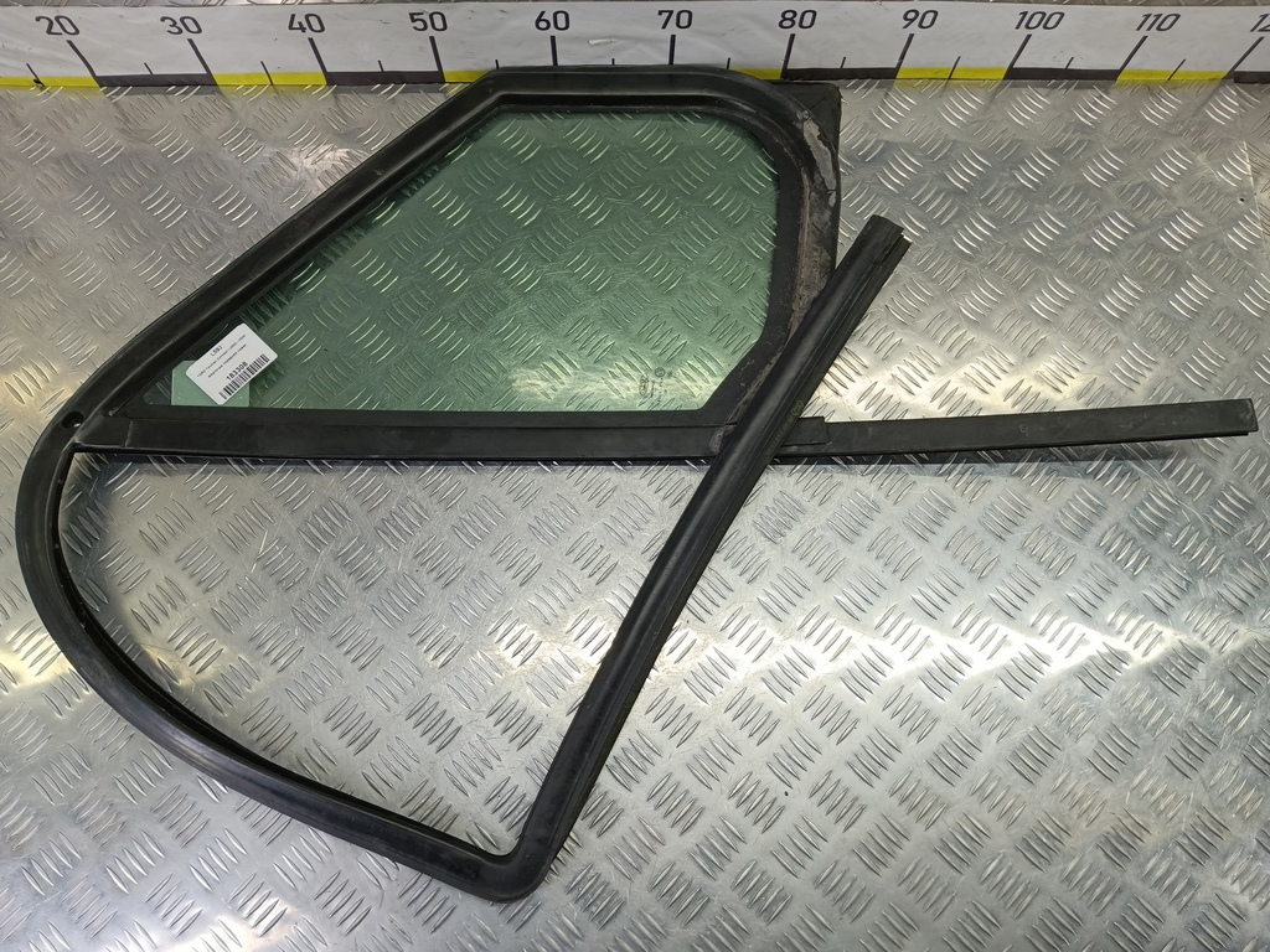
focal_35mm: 23
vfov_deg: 58.9
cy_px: 476
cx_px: 635
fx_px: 844
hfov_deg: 73.9
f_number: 1.6
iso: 96
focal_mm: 4.11
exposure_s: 1/50
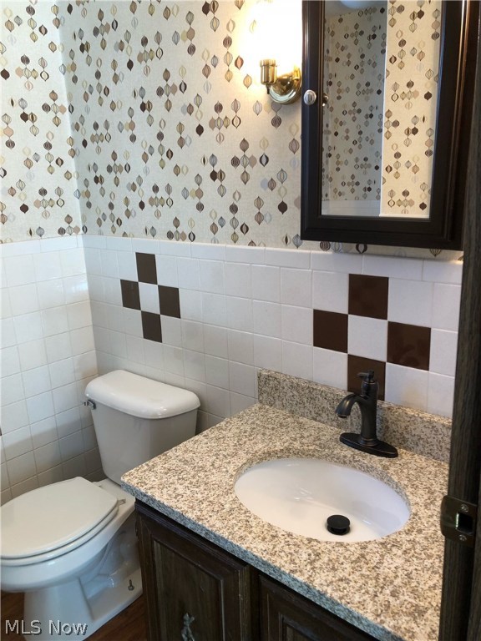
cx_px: 240
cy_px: 320
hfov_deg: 49.7
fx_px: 519
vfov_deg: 63.4
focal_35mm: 28
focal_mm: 3.99
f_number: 1.8
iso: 40
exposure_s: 1/24
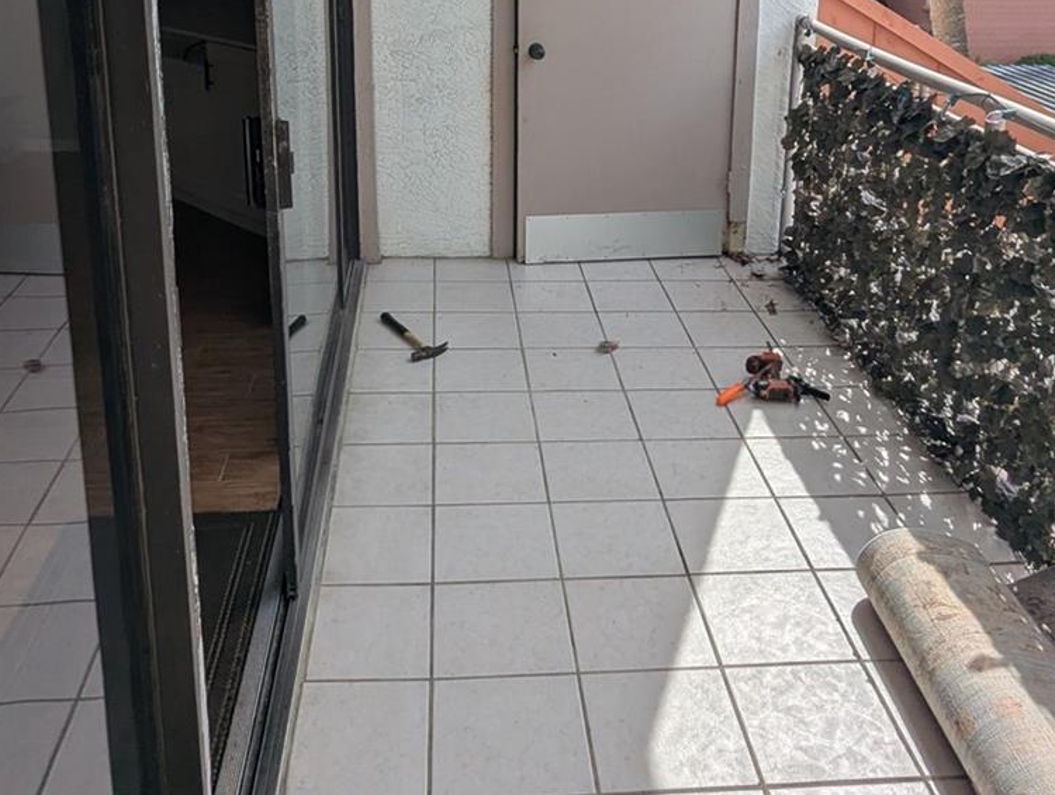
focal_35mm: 34
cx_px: 530
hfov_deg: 53.9
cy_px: 110
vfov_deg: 39.5
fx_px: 1038
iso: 56
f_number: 2.2
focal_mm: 2.35
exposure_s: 1/2326
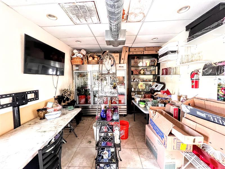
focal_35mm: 13
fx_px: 84
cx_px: 112
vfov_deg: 89.9
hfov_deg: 106.2
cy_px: 84
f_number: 1.8
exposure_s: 1/60
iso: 400
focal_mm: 1.57
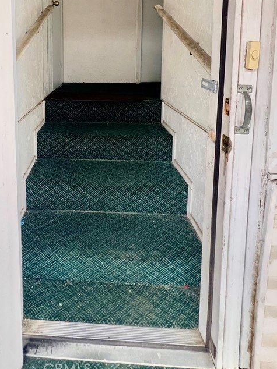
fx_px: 224
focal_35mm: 21
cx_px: 82
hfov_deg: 61.1
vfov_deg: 71.8
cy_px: 79
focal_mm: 1.57
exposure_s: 1/99
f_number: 1.8
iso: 125
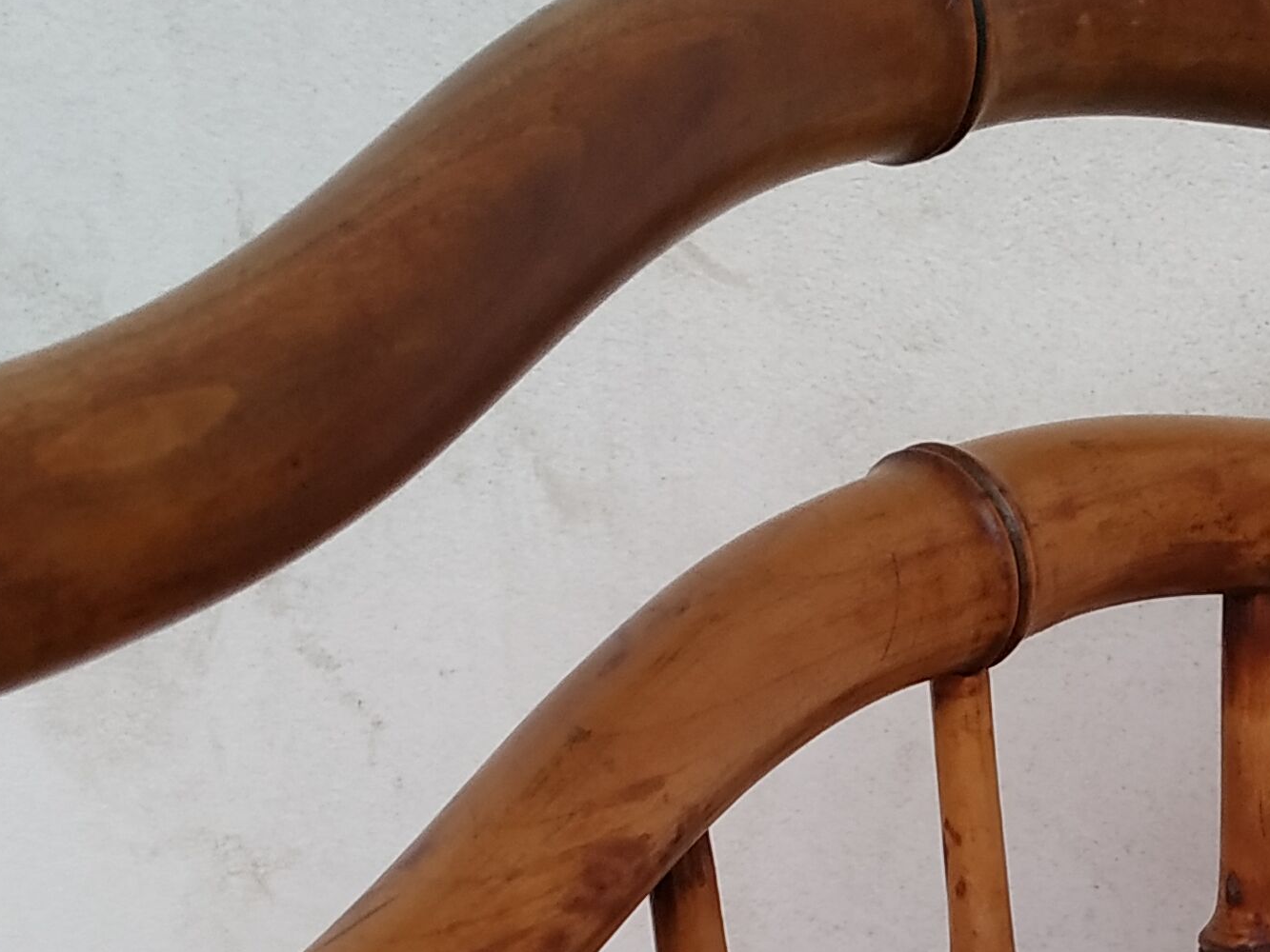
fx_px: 2642
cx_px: 978
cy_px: 1148
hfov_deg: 26.6
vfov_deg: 19.3
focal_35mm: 72
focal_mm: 3.94
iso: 400
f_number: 1.9
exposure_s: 1/25
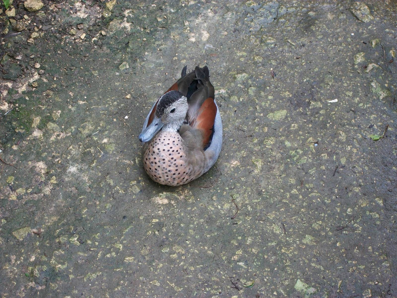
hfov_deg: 20.4
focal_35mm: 96
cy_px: 149
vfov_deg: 15.4
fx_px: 1101
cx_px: 198
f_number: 5.2
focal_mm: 17.1
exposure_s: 1/60
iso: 124
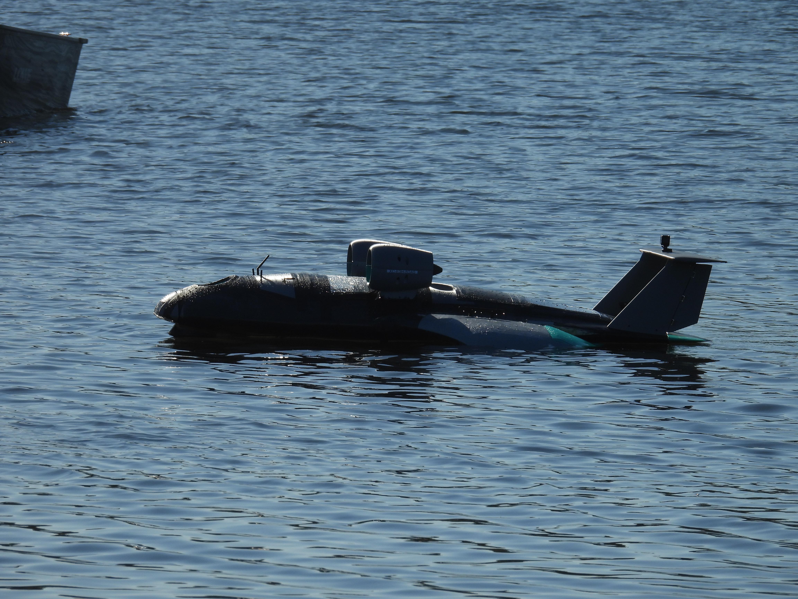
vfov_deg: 2.7
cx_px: 399
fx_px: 12679
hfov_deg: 3.6
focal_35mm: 550
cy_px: 300
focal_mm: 98.1
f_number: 5
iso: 100
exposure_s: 1/1250
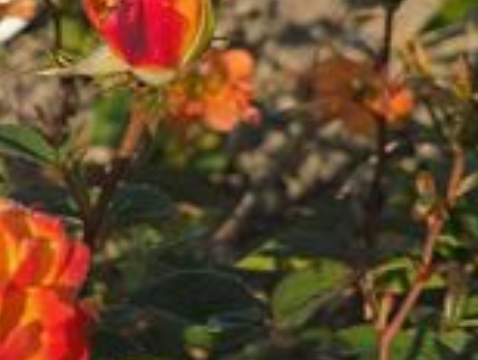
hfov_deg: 17.5
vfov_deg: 14.8
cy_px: 29
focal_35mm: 99
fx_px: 1369
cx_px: -275
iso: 12
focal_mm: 6.3
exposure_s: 1/626
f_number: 1.7
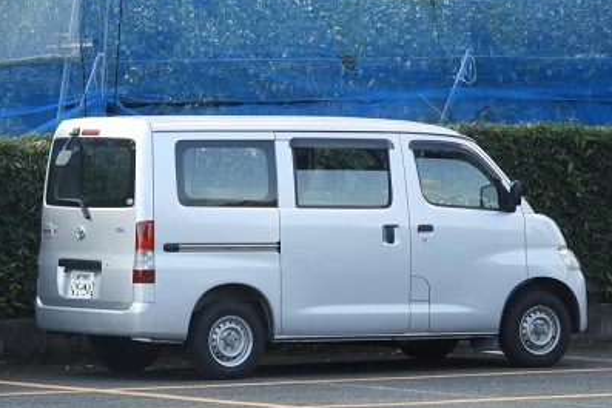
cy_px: 214
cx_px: 305
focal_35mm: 283
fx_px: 4812
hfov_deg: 7.3
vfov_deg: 4.9
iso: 180
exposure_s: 1/125
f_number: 5.5
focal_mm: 48.4
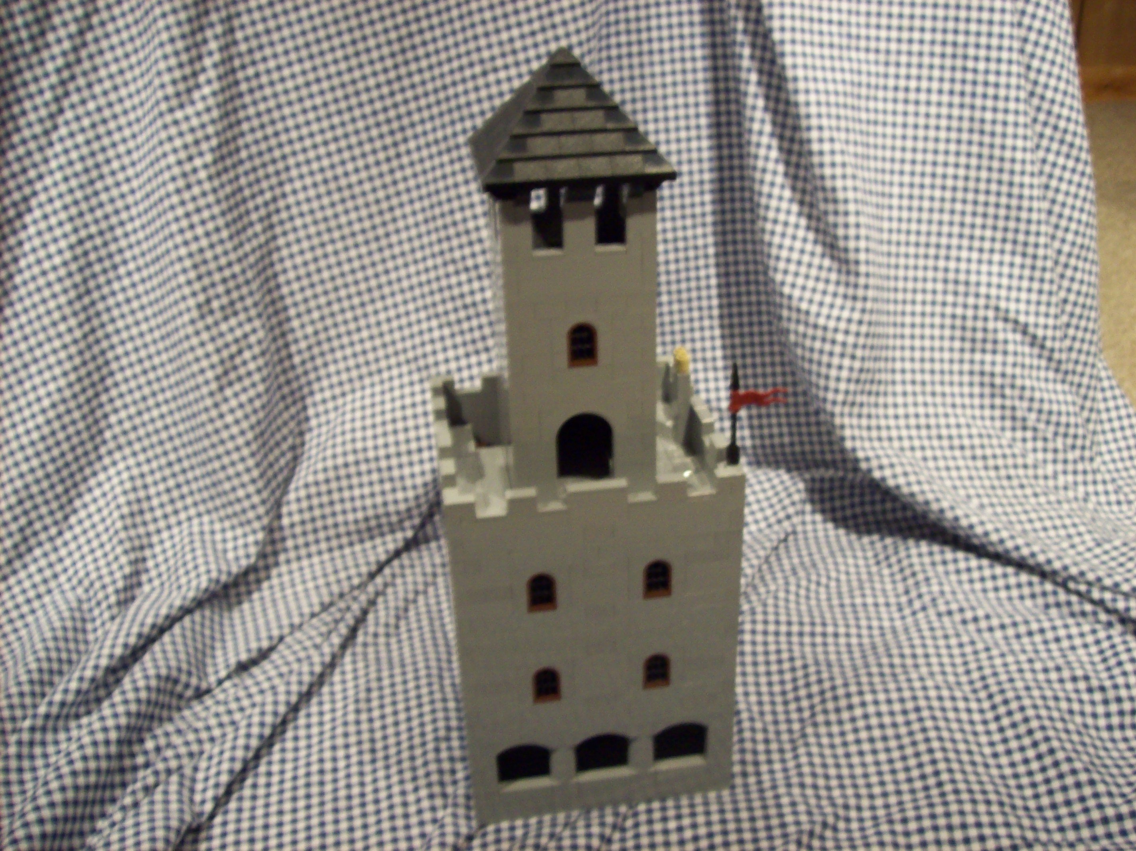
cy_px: 426
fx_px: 1181
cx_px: 568
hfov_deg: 51.4
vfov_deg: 39.6
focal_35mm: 36
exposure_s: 1/8.2
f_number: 2.7
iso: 160
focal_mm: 6
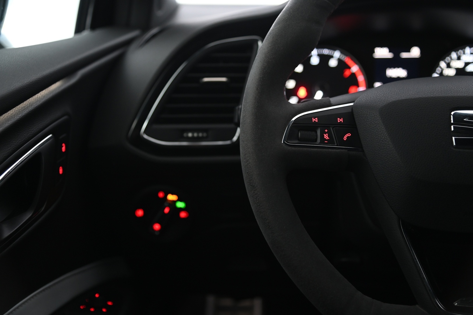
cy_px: 158
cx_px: 236
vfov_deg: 25.9
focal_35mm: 52
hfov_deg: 38.2
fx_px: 683
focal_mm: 52
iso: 2000
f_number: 4
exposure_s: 1/20
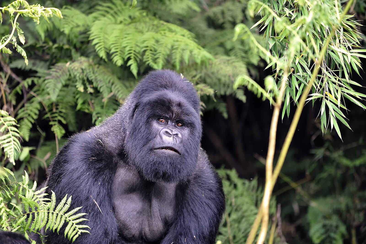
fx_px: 2032
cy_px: 122
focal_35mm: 200
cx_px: 183
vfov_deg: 6.9
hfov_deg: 10.3
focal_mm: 200
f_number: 2.8
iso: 1100
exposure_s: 1/320
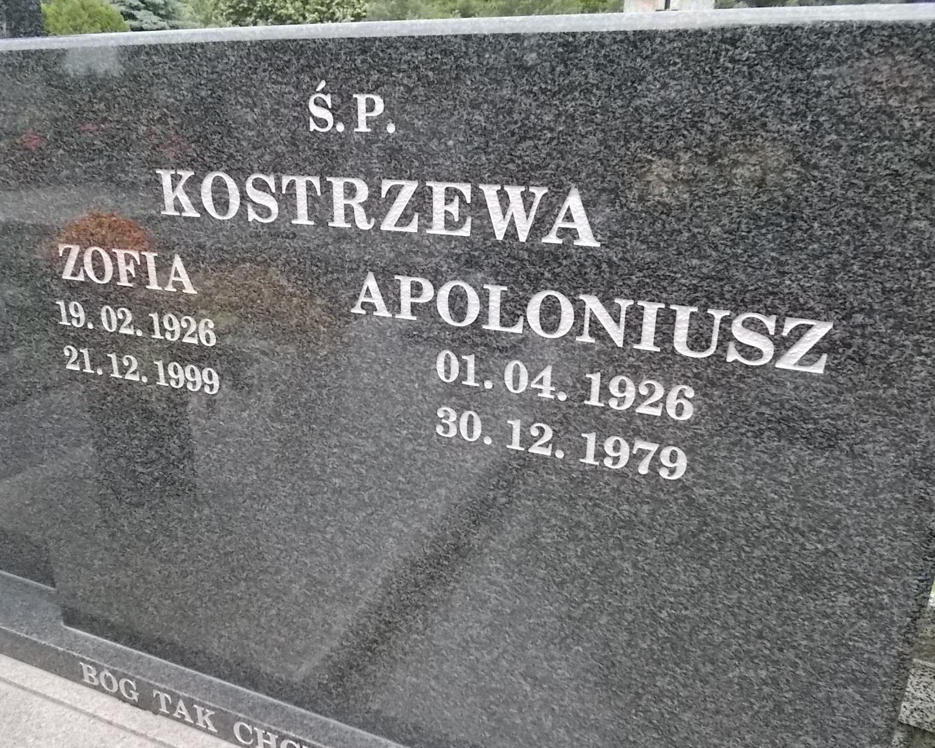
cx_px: 431
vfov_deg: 51.5
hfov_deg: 62.1
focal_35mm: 28
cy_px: 386
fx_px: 775
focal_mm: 4.6
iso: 400
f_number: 8
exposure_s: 1/200
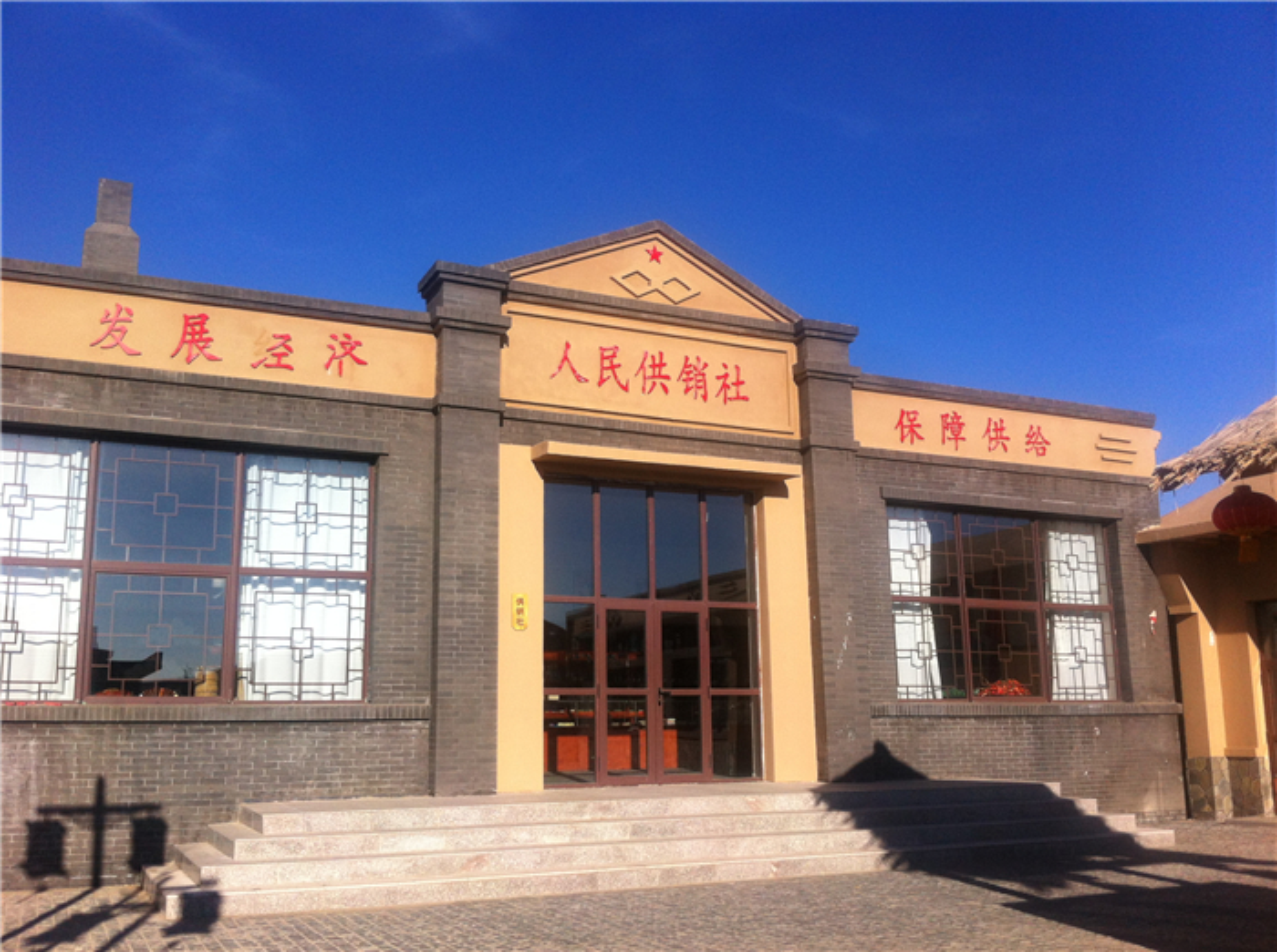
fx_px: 1289
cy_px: 476
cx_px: 638
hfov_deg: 52.7
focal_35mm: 35
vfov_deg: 40.6
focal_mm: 3.85
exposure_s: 1/1676
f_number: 2.8
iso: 80
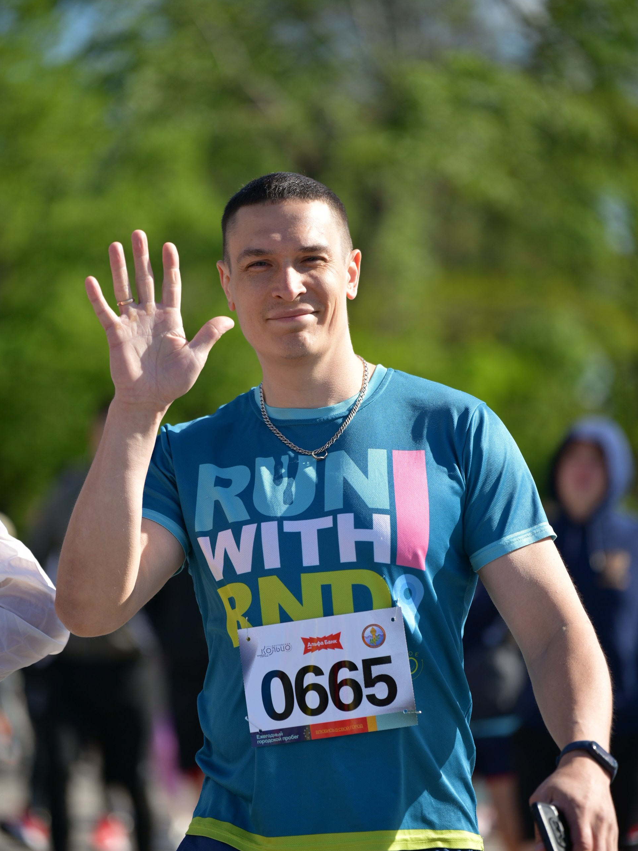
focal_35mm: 158
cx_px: 329
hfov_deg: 9.4
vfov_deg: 12.5
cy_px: 497
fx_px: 3883
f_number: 2.8
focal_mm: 139
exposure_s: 1/1000
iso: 100
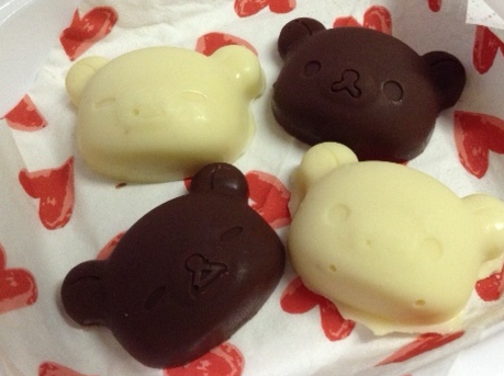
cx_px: 287
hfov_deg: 41.2
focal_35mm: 46
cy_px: 204
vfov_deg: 31.4
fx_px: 669
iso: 200
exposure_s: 1/24
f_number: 2.4
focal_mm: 3.3
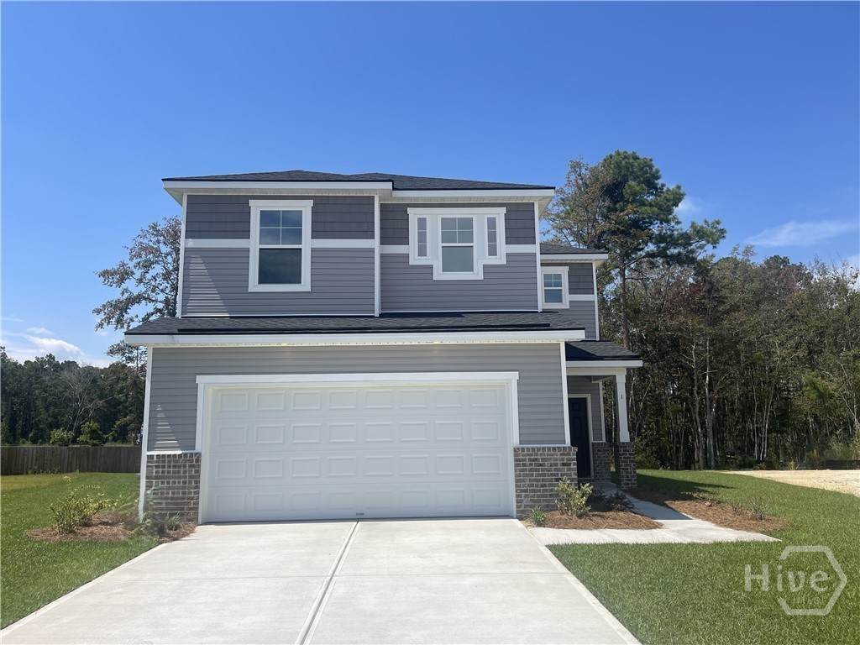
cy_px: 322
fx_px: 621
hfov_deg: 69.4
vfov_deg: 54.9
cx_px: 430
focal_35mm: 25
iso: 32
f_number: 1.6
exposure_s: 1/4525
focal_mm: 5.1
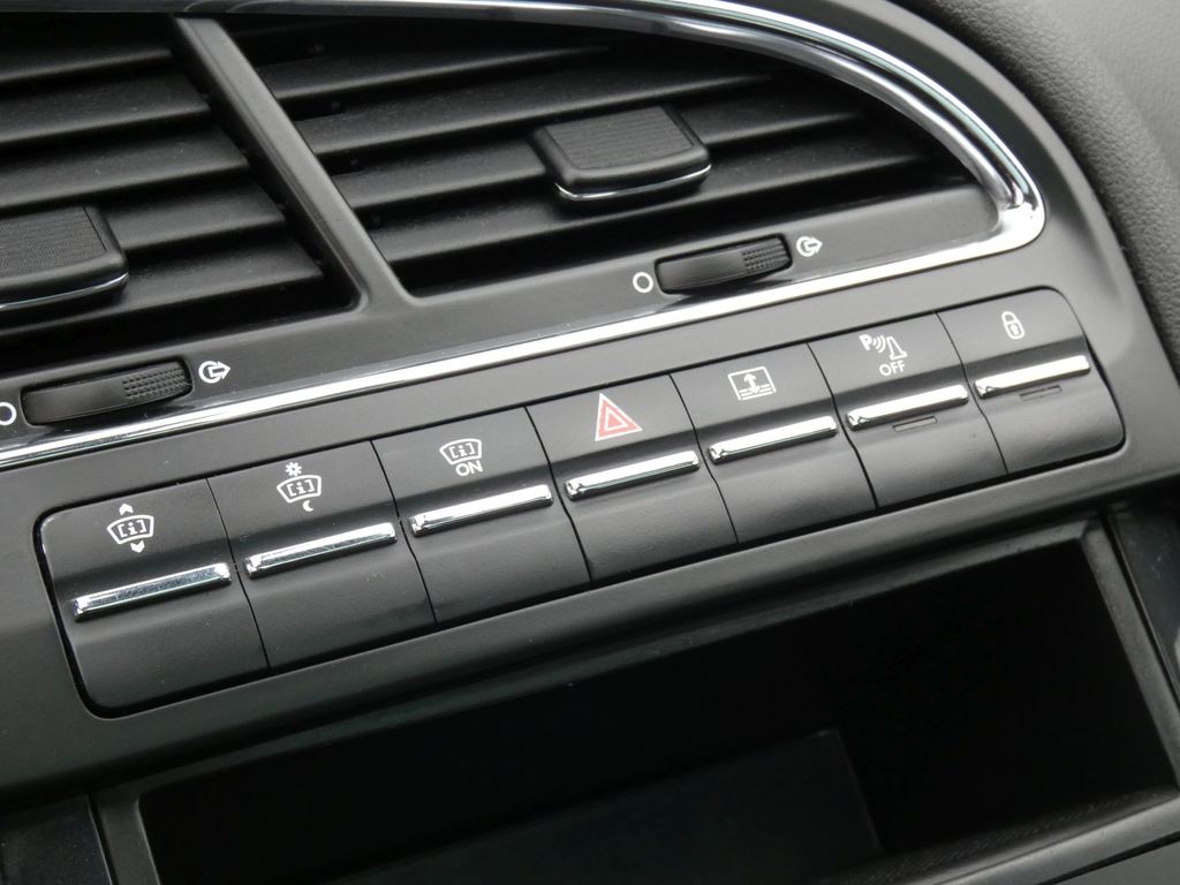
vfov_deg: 21.0
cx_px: 590
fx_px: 2386
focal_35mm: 70
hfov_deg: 27.8
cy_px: 442
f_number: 5
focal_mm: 12.5
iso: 250
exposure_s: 1/80
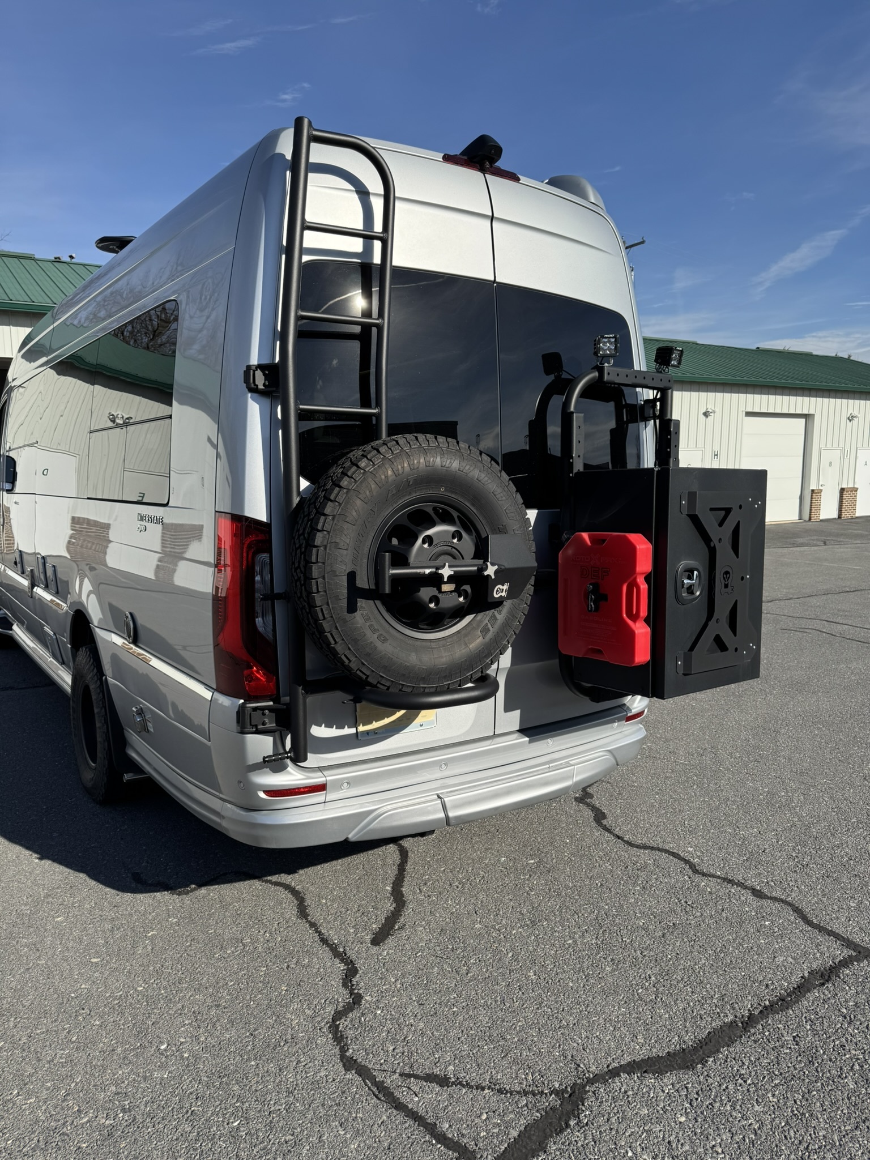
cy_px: 580
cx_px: 435
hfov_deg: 56.8
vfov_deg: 71.6
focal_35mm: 24
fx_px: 804
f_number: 1.78
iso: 80
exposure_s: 1/4608
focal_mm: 6.76
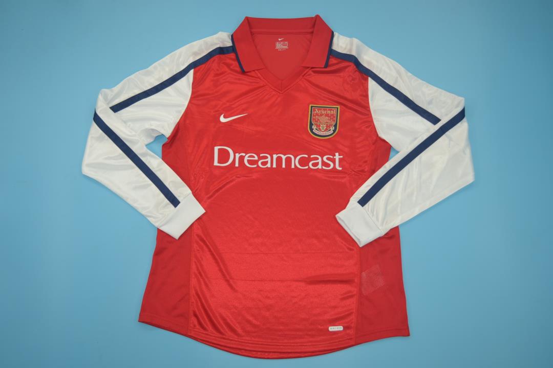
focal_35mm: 30
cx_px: 276
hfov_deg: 61.9
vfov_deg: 43.6
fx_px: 461
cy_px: 184
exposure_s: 1/200
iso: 200
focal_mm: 20
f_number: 3.8
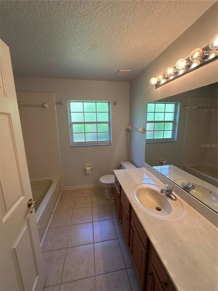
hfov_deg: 85.7
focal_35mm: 14
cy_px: 146
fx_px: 118
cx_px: 109
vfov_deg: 102.1
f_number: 2.2
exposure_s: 1/120
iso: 100
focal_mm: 2.22
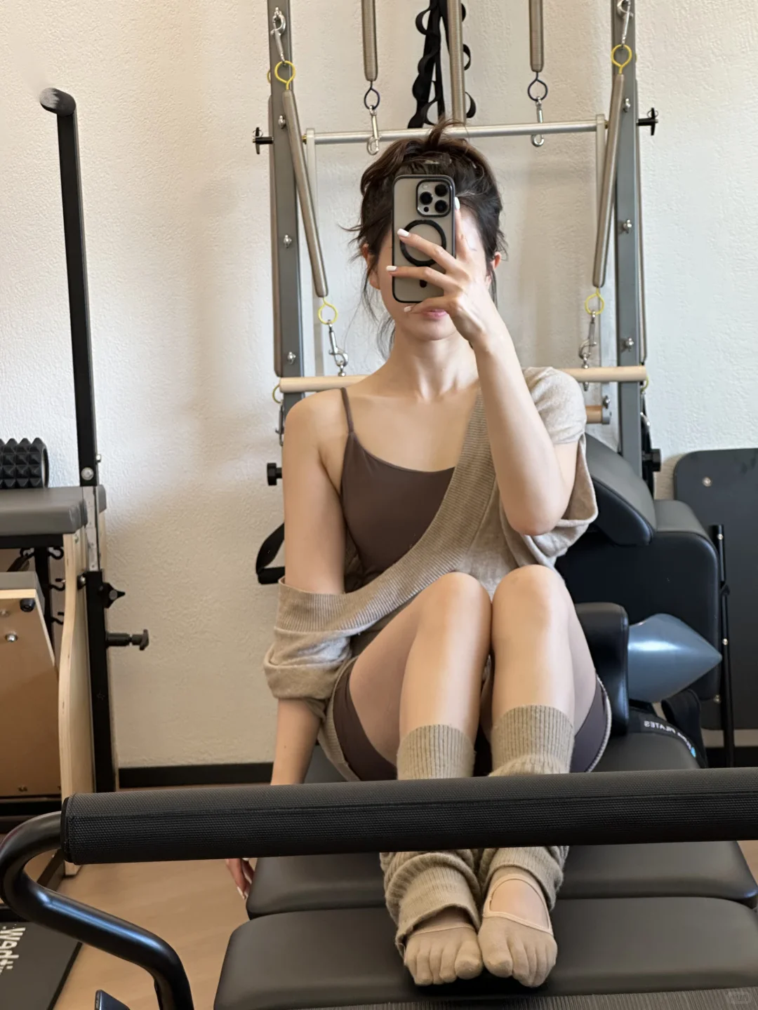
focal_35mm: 77
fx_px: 2248
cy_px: 505
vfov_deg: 25.3
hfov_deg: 19.1
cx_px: 379
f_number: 2.8
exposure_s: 1/33
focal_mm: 9
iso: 160
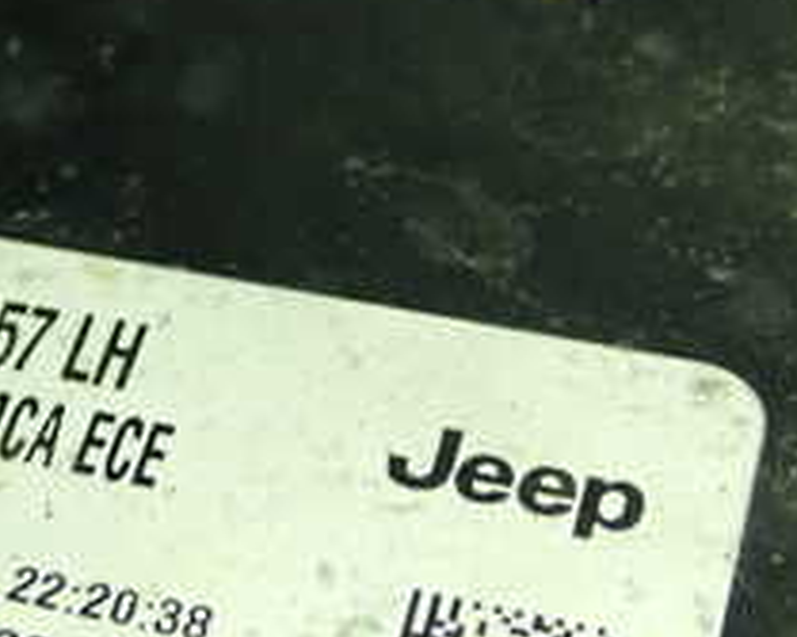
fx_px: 2381
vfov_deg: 15.2
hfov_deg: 18.6
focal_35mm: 101
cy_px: 496
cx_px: 38
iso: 800
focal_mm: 6.37
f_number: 2.5
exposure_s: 1/40
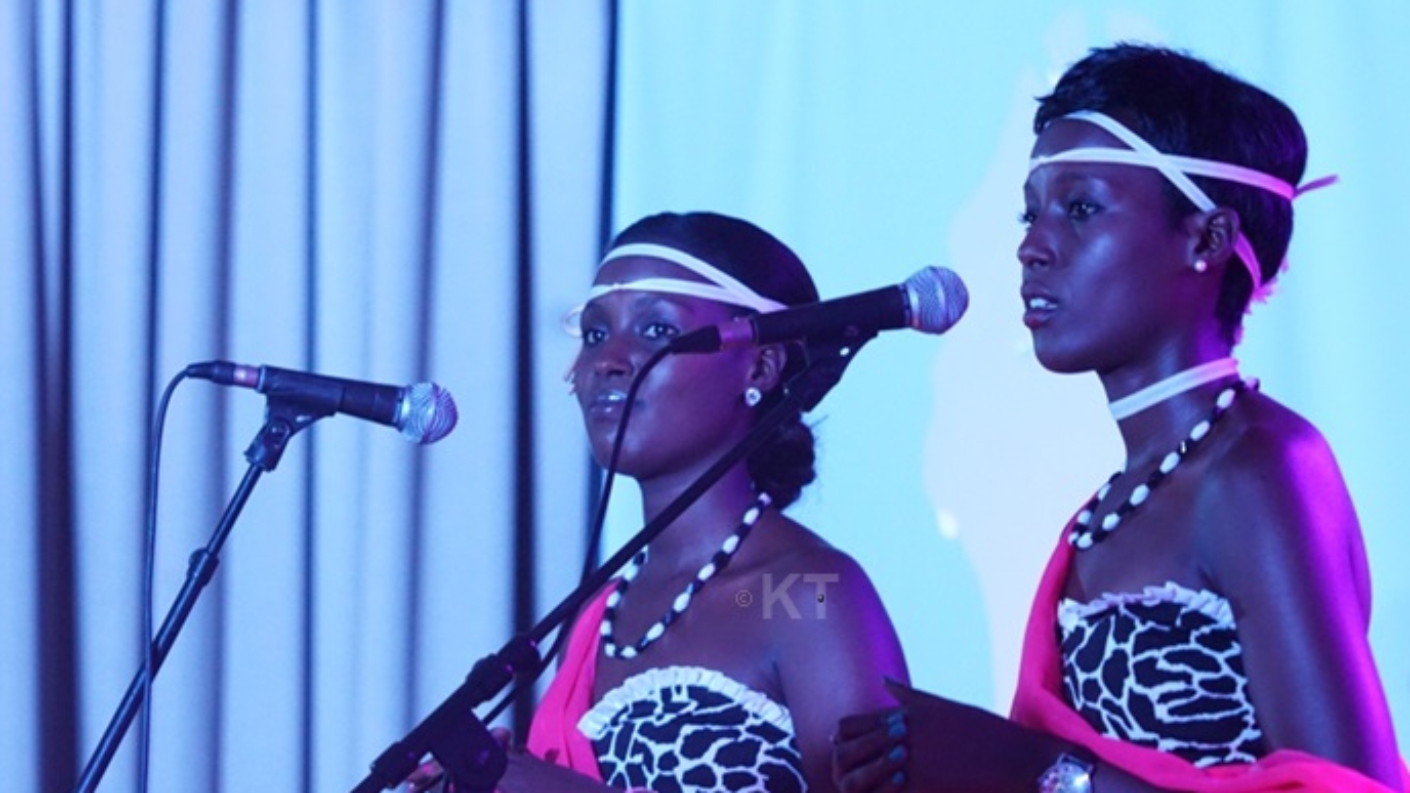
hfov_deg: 8.2
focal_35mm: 262
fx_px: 9796
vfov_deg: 4.6
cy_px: 373
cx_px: 710
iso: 3200
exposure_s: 1/60
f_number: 5.6
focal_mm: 160
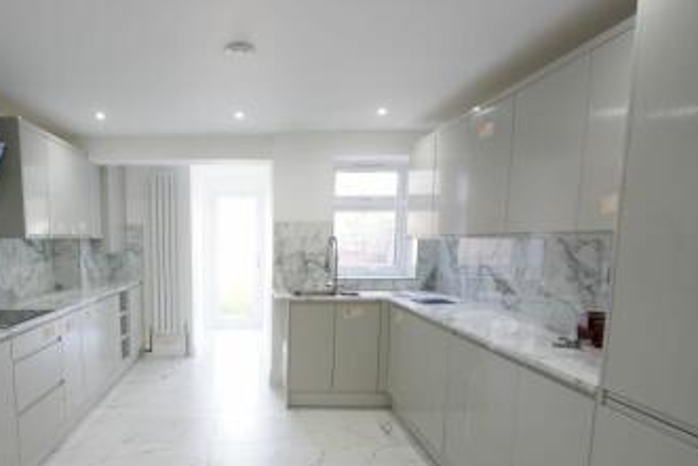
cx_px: 236
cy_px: 298
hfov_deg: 73.9
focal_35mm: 23
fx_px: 446
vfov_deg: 54.4
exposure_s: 1/25
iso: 400
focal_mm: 16
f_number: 5
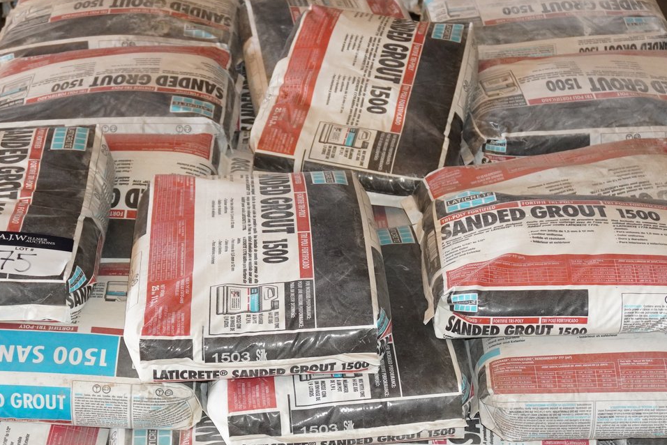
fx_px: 1483
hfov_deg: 25.4
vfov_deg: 17.0
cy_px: 342
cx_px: 330
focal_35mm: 80
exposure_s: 1/160
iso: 2000
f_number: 5
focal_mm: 30
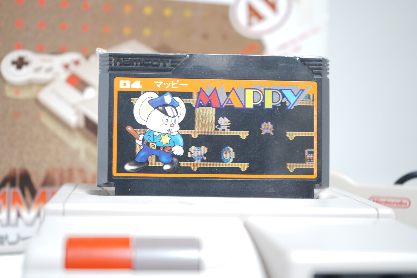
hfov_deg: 31.9
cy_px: 139
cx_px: 208
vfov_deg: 21.6
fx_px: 730
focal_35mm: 63
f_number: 5.6
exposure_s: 1/1.6
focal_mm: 63
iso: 64
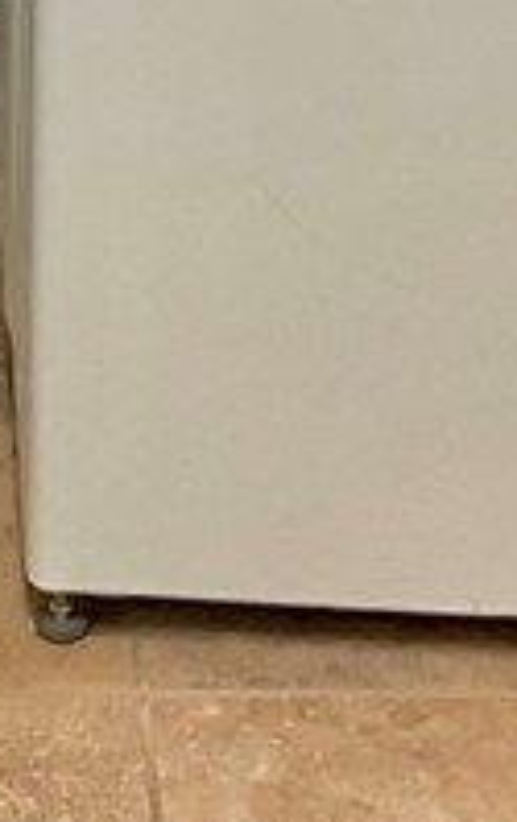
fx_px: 3549
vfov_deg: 12.4
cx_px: -194
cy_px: -504
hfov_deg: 8.2
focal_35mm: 158
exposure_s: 1/60
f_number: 1.8
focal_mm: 3
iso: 100
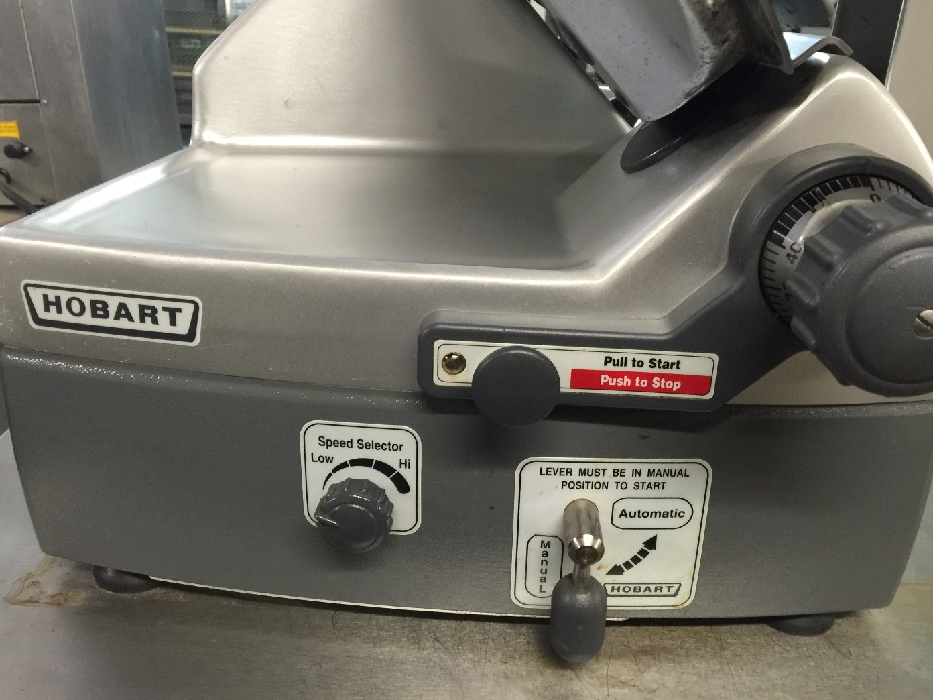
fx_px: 809
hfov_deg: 60.0
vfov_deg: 46.8
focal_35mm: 30
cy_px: 356
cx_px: 479
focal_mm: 4.15
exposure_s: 1/10
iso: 100
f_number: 2.2
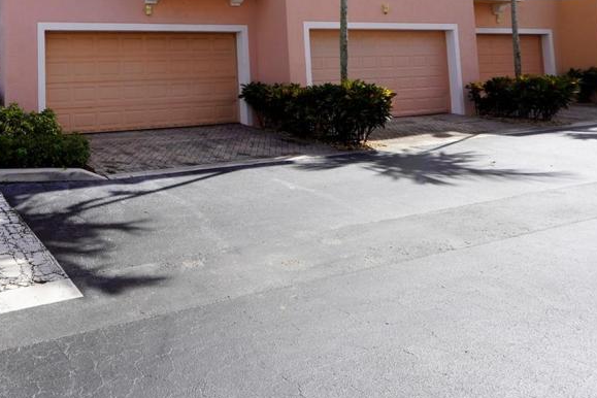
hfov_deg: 53.9
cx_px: 46
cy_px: 32
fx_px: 488
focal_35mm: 29
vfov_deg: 40.7
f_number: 8
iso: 100
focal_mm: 10.5
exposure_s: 1/125
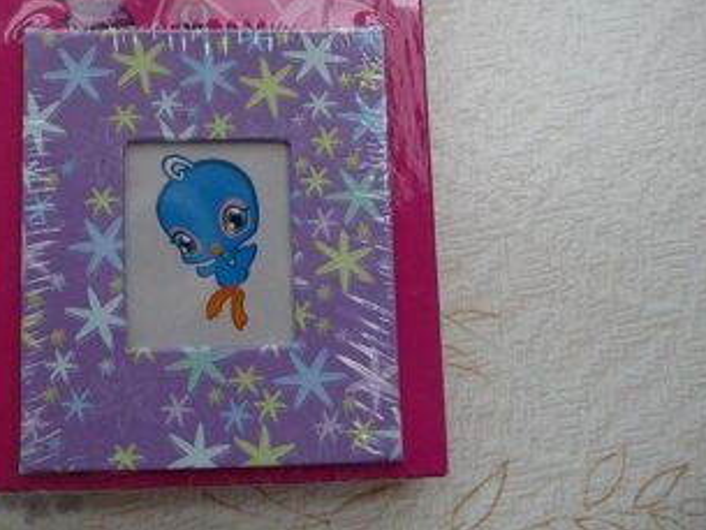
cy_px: 116
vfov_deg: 32.1
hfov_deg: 41.9
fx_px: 898
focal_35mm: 44
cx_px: 194
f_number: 3.3
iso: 100
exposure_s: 1/125
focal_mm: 4.7
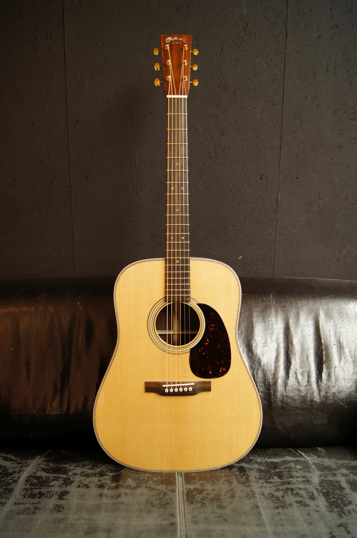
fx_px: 447
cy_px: 269
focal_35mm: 30
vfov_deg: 62.0
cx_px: 178
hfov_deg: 43.5
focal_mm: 20
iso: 100
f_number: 3.5
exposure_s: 1/6
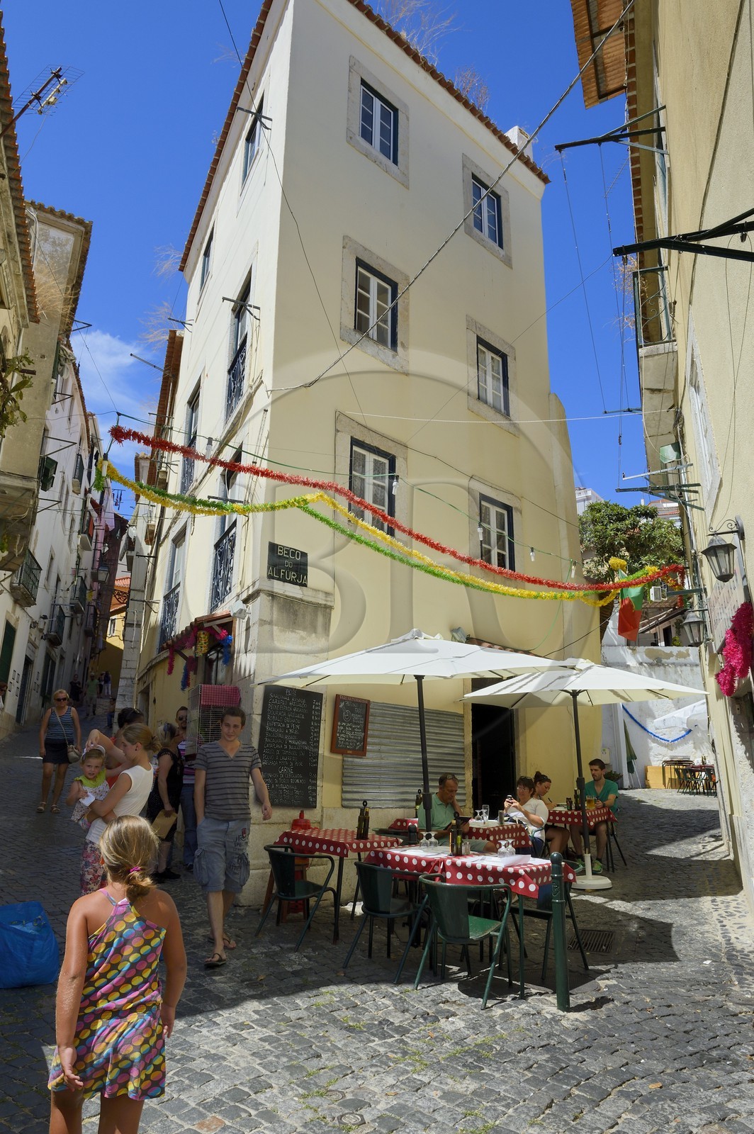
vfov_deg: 73.8
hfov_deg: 53.1
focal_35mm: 24
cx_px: 377
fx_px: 755
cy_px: 567
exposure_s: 1/200
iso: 200
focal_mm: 24
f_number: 16
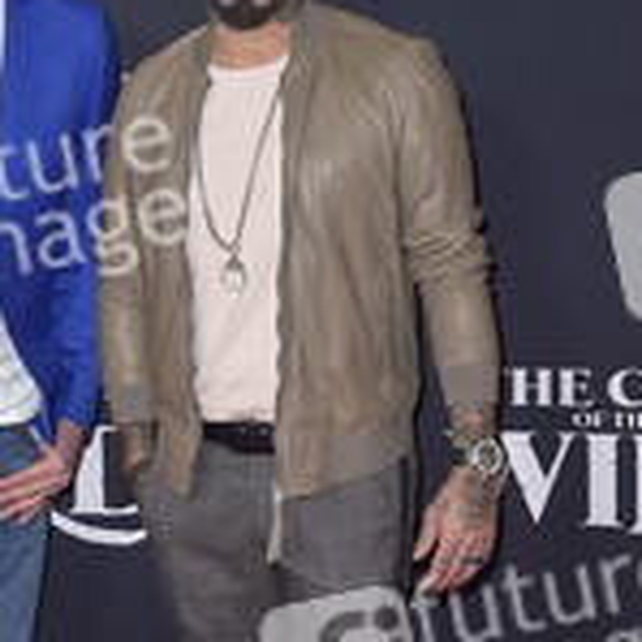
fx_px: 1909
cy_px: 435
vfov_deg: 19.0
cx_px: 93
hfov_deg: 18.8
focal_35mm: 91
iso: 320
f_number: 7.1
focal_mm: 40
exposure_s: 1/250
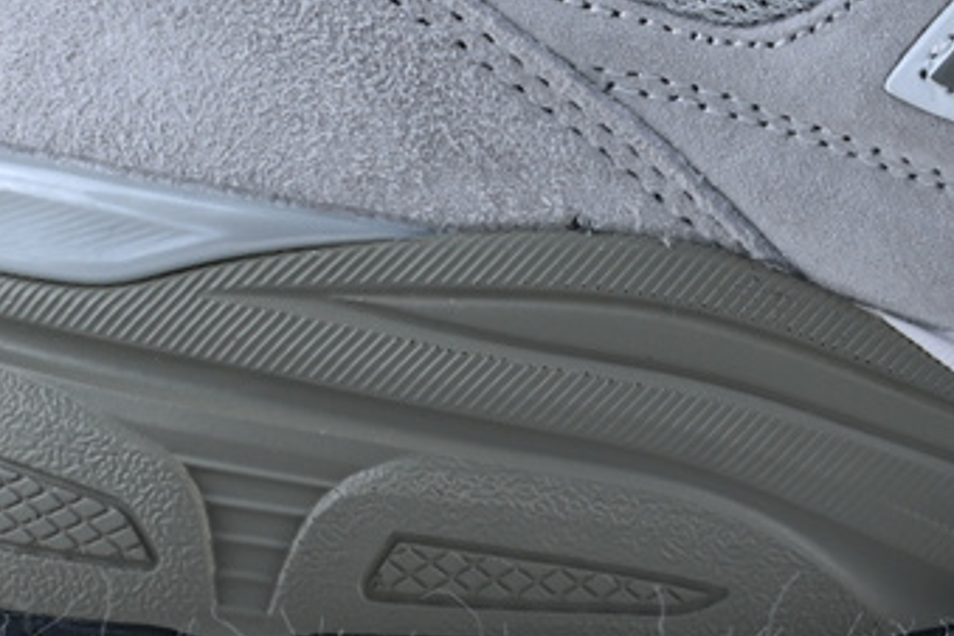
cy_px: 93
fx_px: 4575
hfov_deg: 11.6
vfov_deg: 7.9
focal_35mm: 173
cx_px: 1272
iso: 100
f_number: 10
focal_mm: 32.5
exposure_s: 1/15
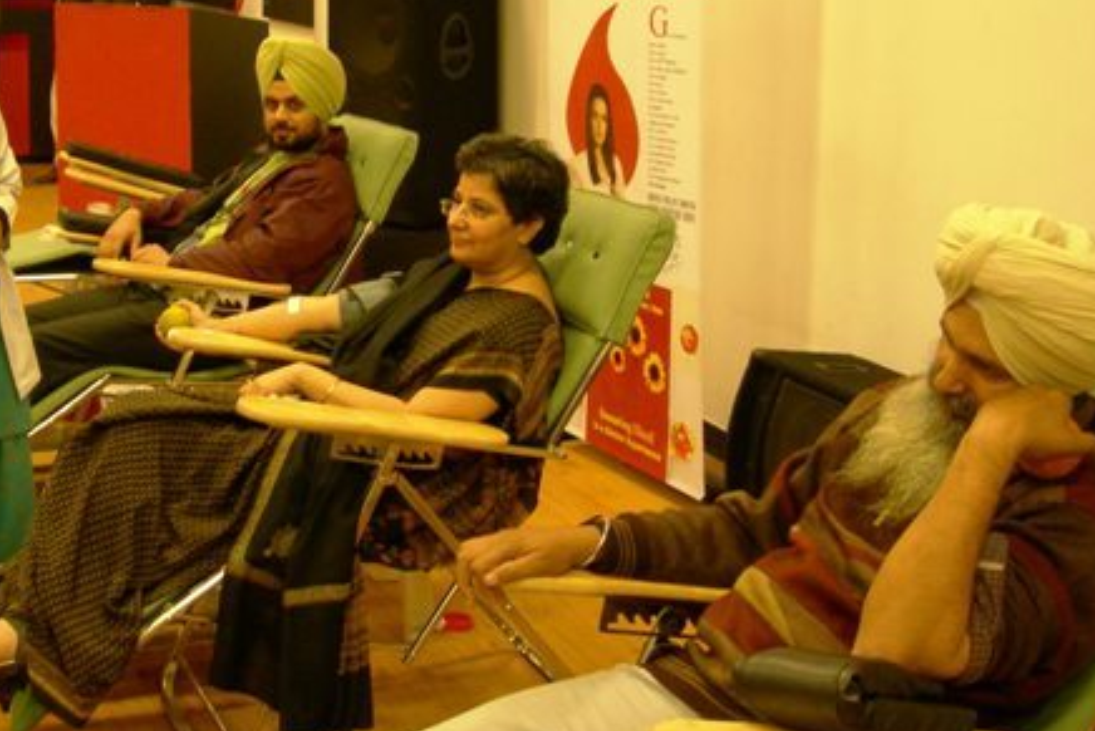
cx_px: 394
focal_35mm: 58
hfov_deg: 34.3
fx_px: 1765
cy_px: 181
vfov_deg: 23.2
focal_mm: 7.8
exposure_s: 1/28.4
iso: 168
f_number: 2.8
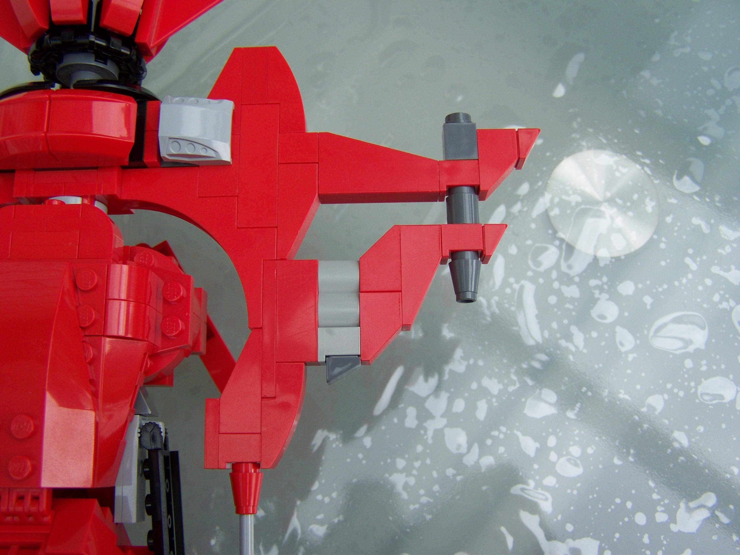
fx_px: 812
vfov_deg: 37.7
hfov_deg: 49.0
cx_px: 370
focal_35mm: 38
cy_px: 278
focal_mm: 6.3
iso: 64
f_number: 2.8
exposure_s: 1/320
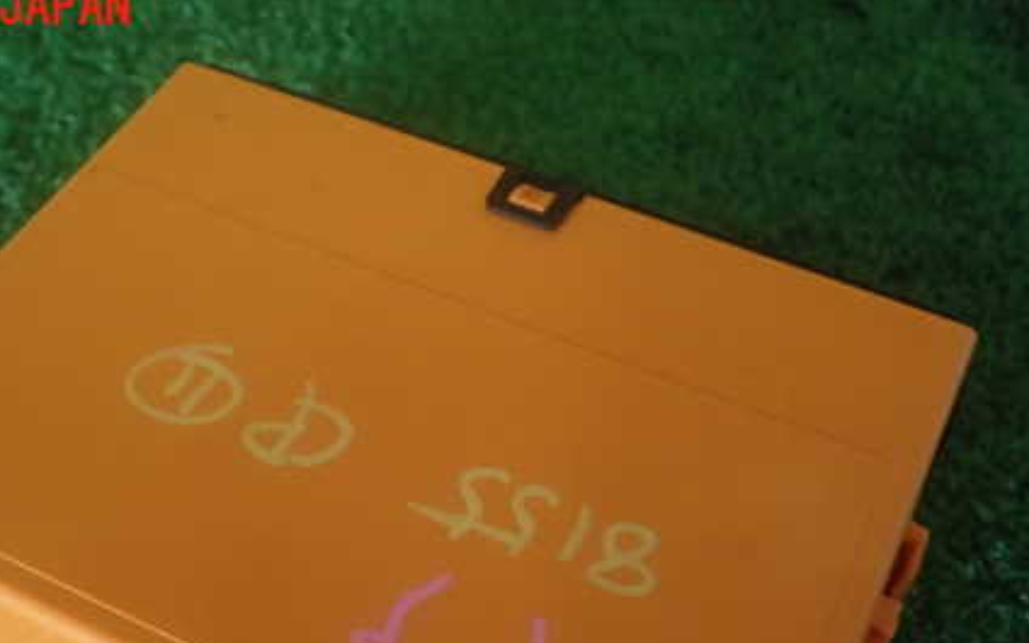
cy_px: 524
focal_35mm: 45
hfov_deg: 44.2
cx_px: 417
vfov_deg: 27.9
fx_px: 1262
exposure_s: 1/125
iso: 400
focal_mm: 5.5
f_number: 2.3
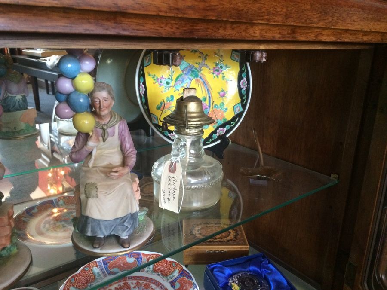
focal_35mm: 30
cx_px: 194
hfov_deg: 60.0
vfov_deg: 46.8
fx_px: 335
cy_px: 145
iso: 250
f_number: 2.2
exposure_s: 1/30
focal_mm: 4.12
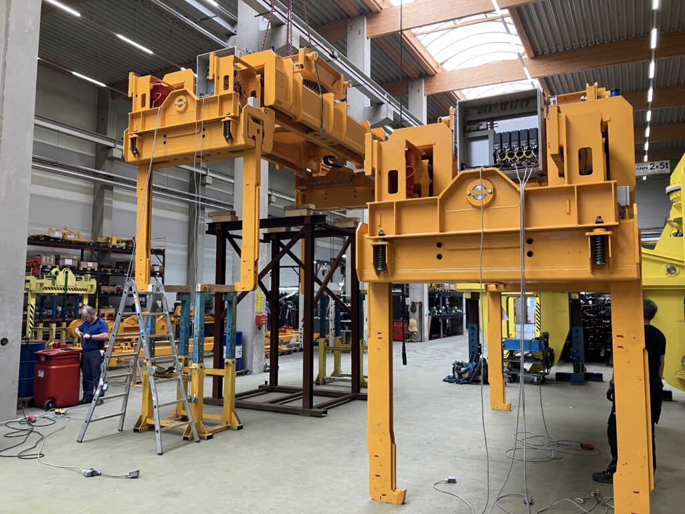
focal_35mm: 28
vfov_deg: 49.7
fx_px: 554
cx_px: 342
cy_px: 257
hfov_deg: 63.4
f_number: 1.8
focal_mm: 3.99
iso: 80
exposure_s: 1/78
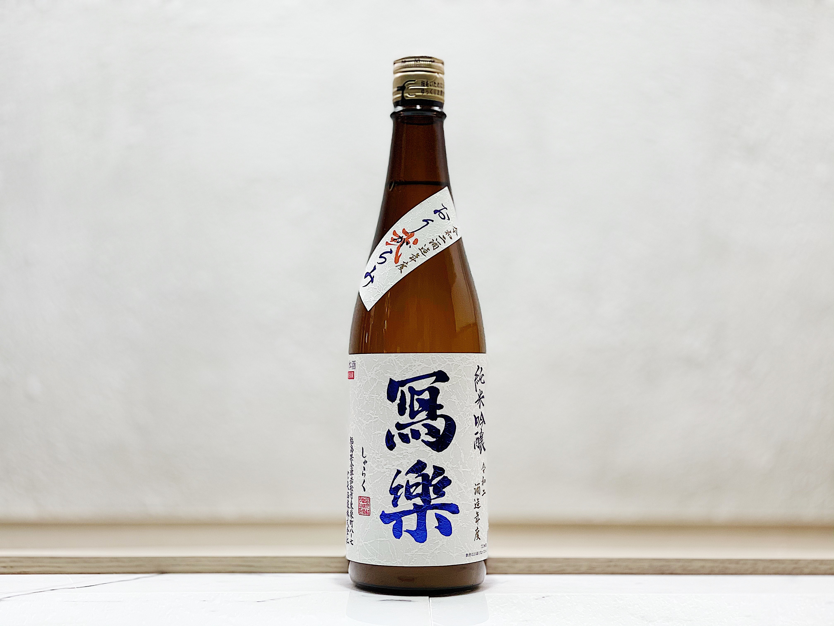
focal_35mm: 52
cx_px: 417
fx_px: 1253
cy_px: 313
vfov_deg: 28.0
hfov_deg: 36.8
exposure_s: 1/100
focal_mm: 6
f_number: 2
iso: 100
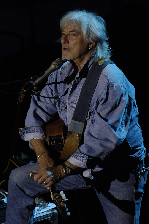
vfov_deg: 5.3
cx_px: 74
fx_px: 2427
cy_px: 112
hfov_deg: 3.5
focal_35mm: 390
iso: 640
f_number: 5.6
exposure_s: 1/80
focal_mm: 260
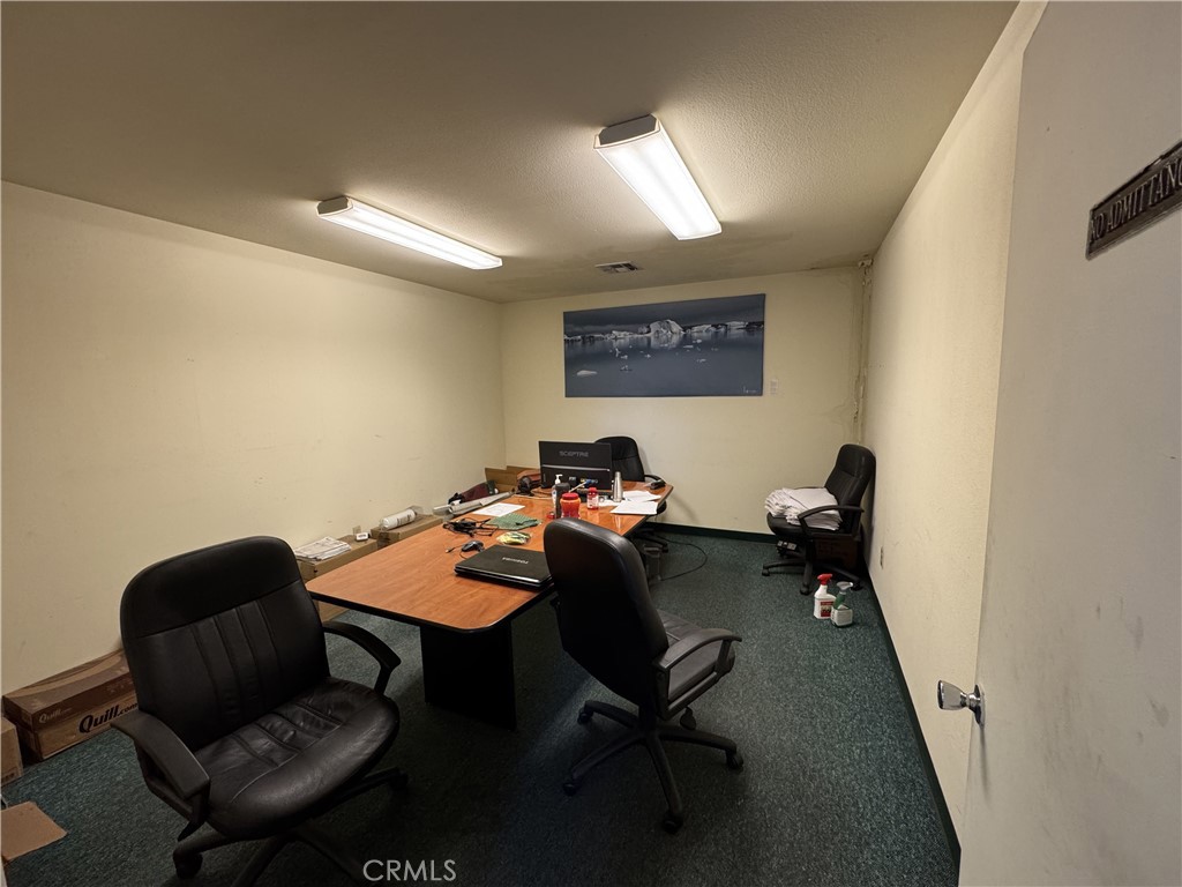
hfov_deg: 102.1
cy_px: 444
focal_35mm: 14
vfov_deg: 85.7
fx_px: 478
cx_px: 591
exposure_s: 1/60
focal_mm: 2.22
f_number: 2.2
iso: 200
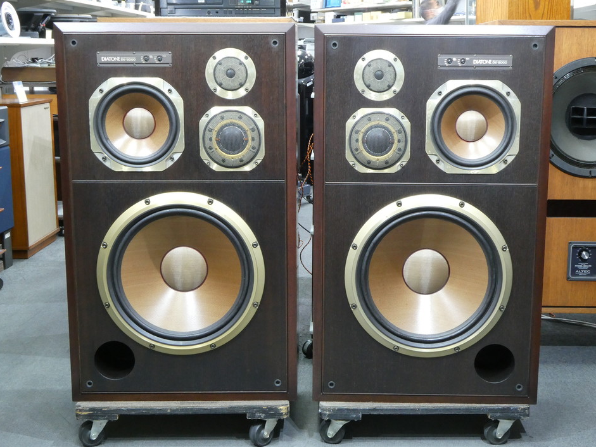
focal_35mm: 51
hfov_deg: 37.5
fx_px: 878
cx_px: 302
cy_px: 220
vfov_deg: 28.6
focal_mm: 9
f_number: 6.3
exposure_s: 1/2
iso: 400
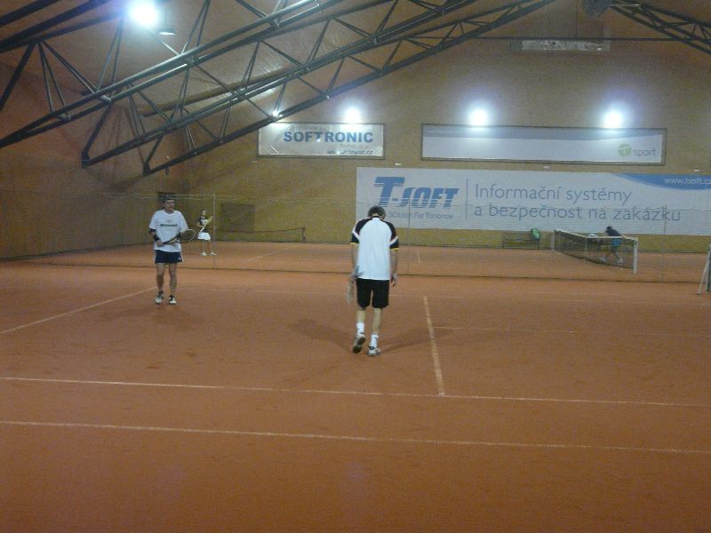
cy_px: 266
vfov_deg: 38.7
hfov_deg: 50.1
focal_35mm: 37
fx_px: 760
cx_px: 356
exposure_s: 1/30
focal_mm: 6
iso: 400
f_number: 2.8
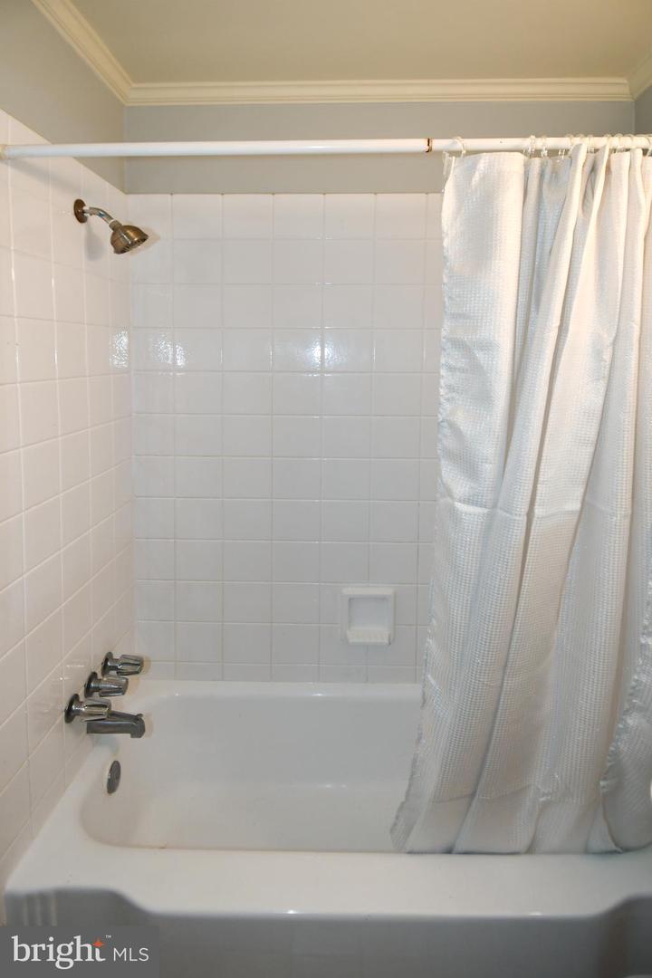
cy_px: 489
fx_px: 489
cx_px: 326
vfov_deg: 90.0
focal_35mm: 18
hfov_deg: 67.4
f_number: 4
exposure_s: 1/60
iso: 360
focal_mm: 12
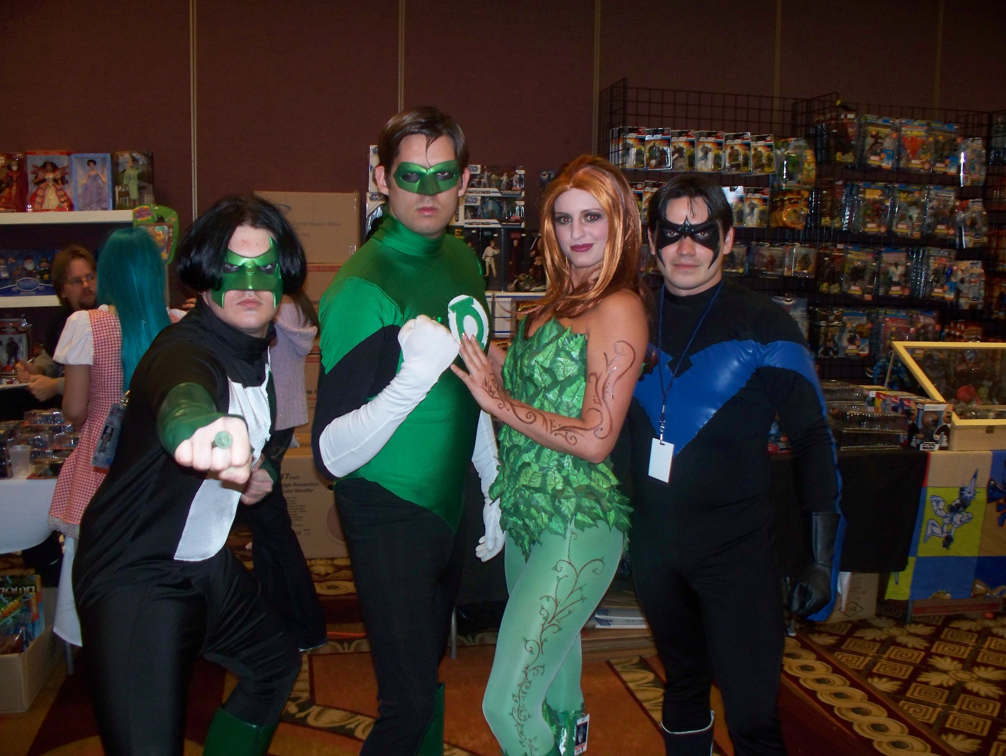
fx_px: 1047
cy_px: 378
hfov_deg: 51.3
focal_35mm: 36
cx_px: 503
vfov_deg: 39.7
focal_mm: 7.54
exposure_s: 1/30
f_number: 2.8
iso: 200
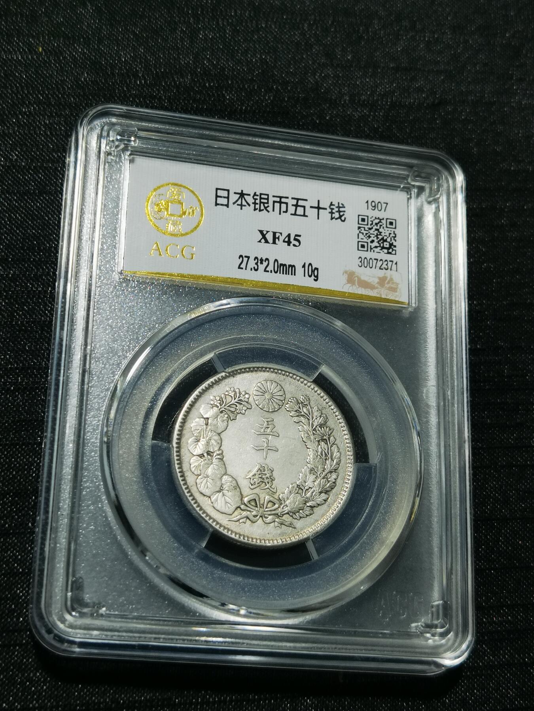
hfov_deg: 26.1
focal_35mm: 56
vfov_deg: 34.3
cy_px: 356
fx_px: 1152
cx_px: 267
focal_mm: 6.67
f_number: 1.9
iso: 80
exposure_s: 1/100
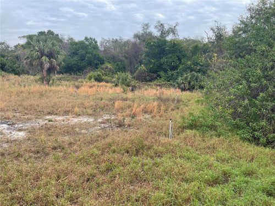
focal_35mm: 26
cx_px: 138
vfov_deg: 53.1
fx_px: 207
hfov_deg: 67.3
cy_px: 103
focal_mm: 4.2
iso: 32
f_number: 1.6
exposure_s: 1/636
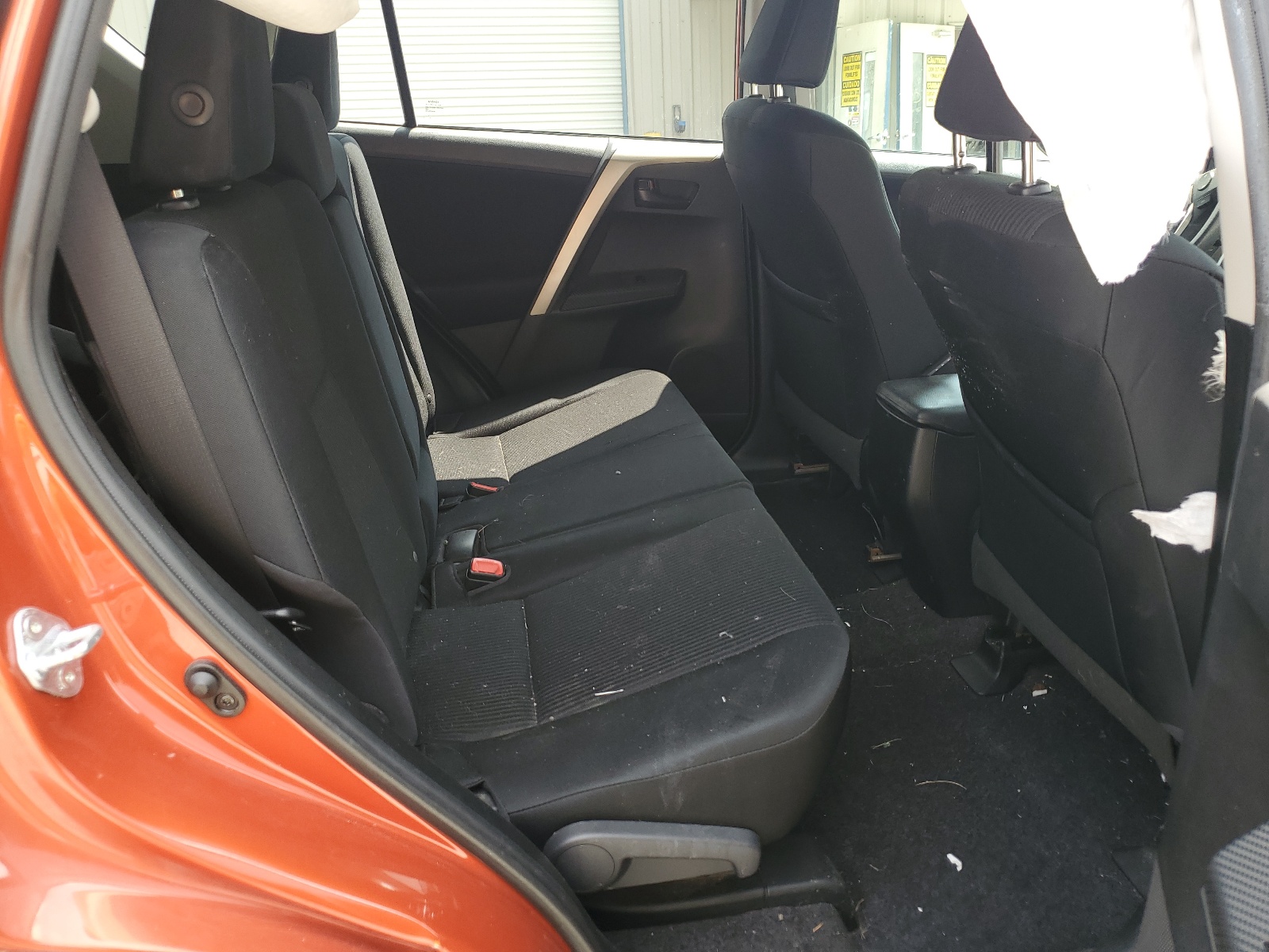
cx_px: 634
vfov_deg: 53.1
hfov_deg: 67.3
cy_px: 476
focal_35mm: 26
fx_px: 953
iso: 50
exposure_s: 1/164
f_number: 1.5
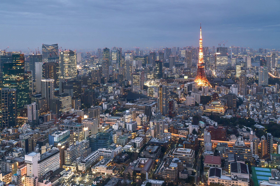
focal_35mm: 28
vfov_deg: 46.4
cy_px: 94
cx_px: 145
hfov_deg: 65.5
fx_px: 218
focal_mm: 18
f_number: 6.3
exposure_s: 1.6
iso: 100
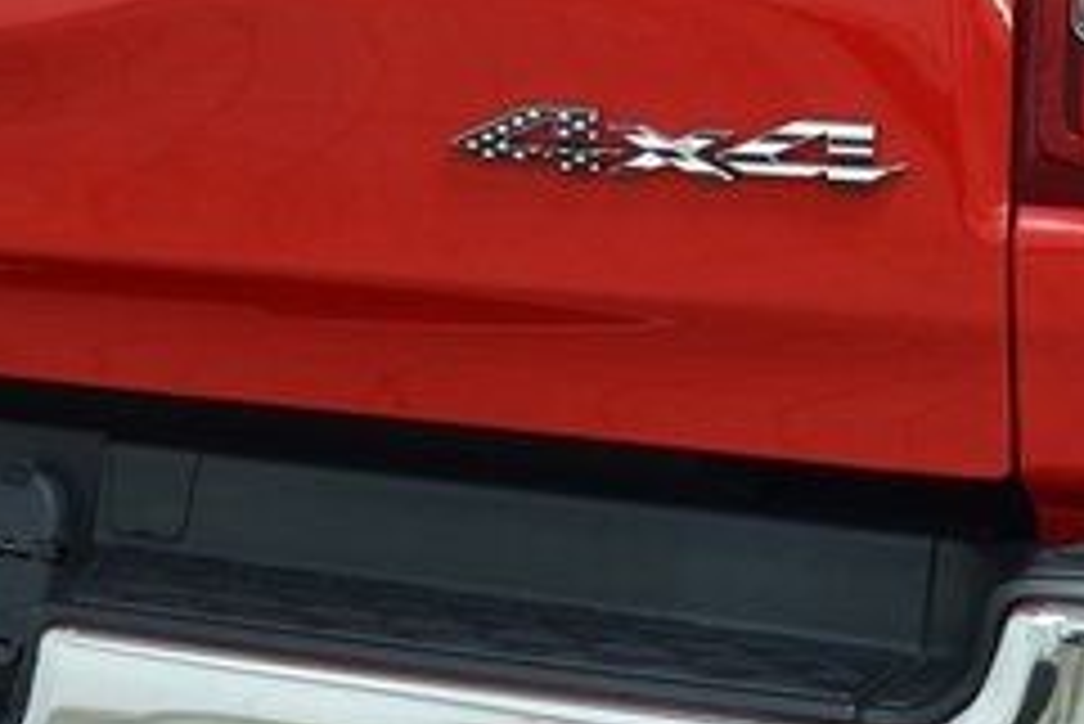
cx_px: 99
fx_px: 3475
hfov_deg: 17.5
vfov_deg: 11.9
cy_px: 155
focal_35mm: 115
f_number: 4.5
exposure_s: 1/60
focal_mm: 29
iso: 1600
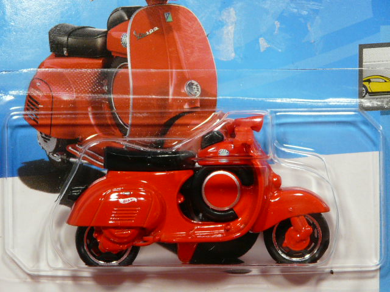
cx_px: 195
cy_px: 146
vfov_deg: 10.4
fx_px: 1600
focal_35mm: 142
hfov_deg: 13.9
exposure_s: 1/50
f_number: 3.6
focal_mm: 14.7
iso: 160
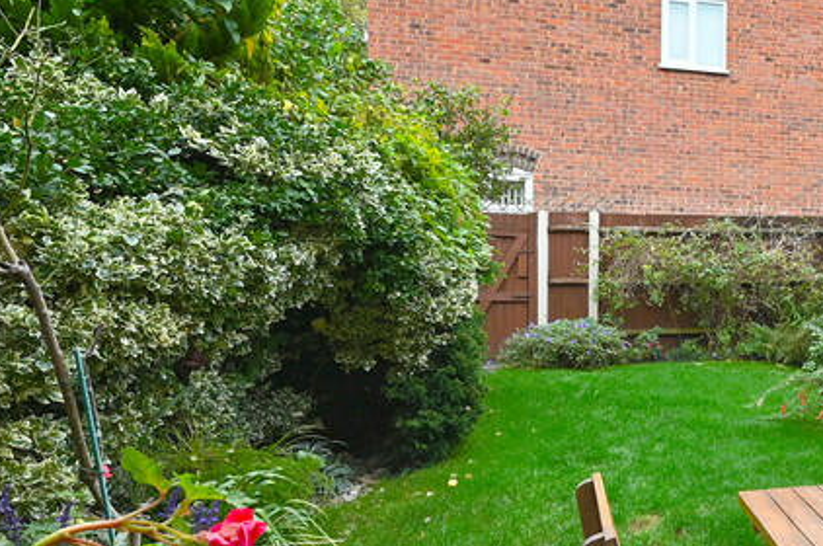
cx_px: 864
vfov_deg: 38.7
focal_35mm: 34
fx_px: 776
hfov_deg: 45.0
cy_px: 305
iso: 400
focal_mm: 14
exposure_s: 1/30
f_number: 7.1
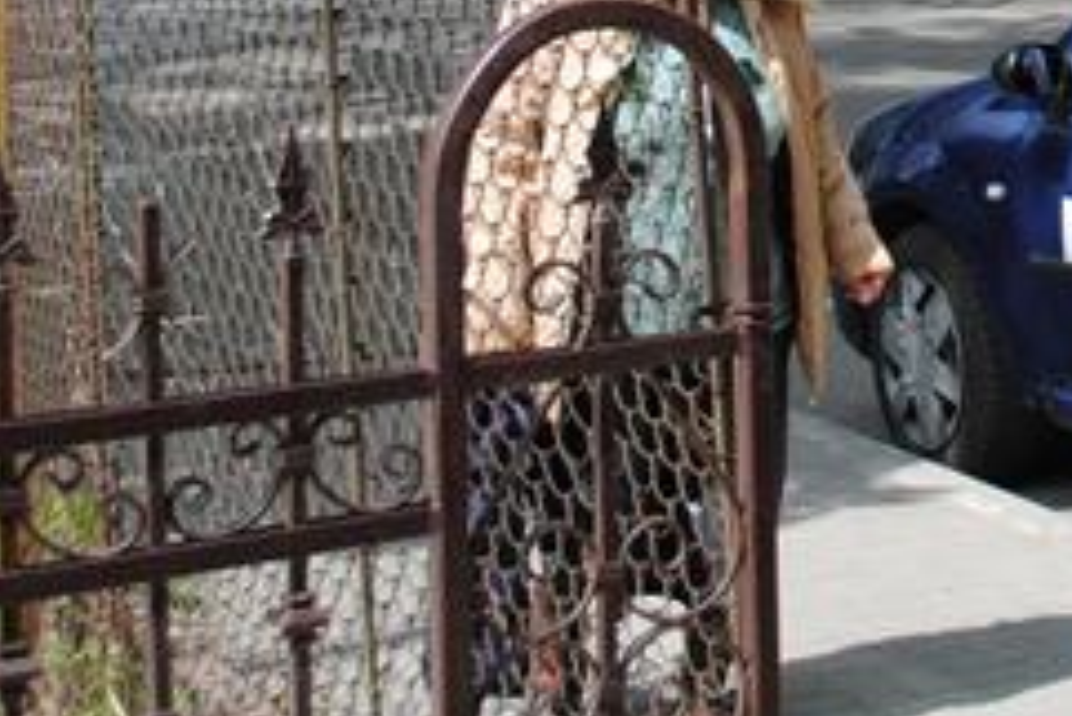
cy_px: -236
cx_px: 1443
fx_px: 3188
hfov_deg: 17.7
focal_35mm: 107
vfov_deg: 12.4
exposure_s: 1/200
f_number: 7.1
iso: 100
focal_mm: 24
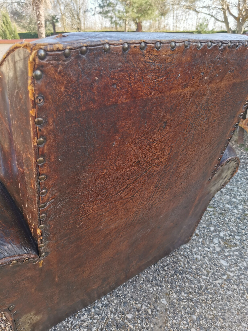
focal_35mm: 27
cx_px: 124
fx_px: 258
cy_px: 166
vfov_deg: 65.3
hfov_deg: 51.4
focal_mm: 5.56
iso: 50
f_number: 1.6
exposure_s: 1/492
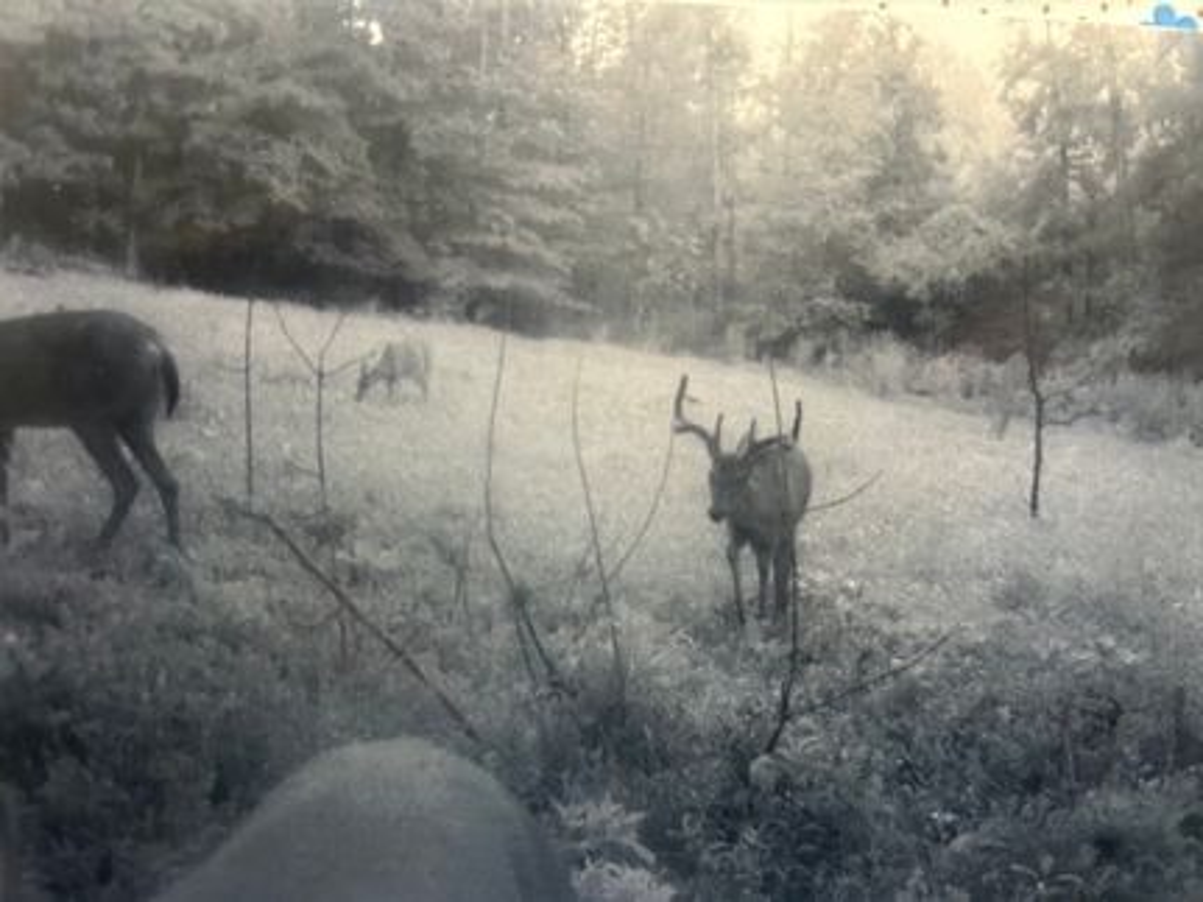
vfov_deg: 53.0
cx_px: 602
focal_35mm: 26
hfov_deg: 67.3
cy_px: 451
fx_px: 903
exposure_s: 1/60
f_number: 1.5
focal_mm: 5.7
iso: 320
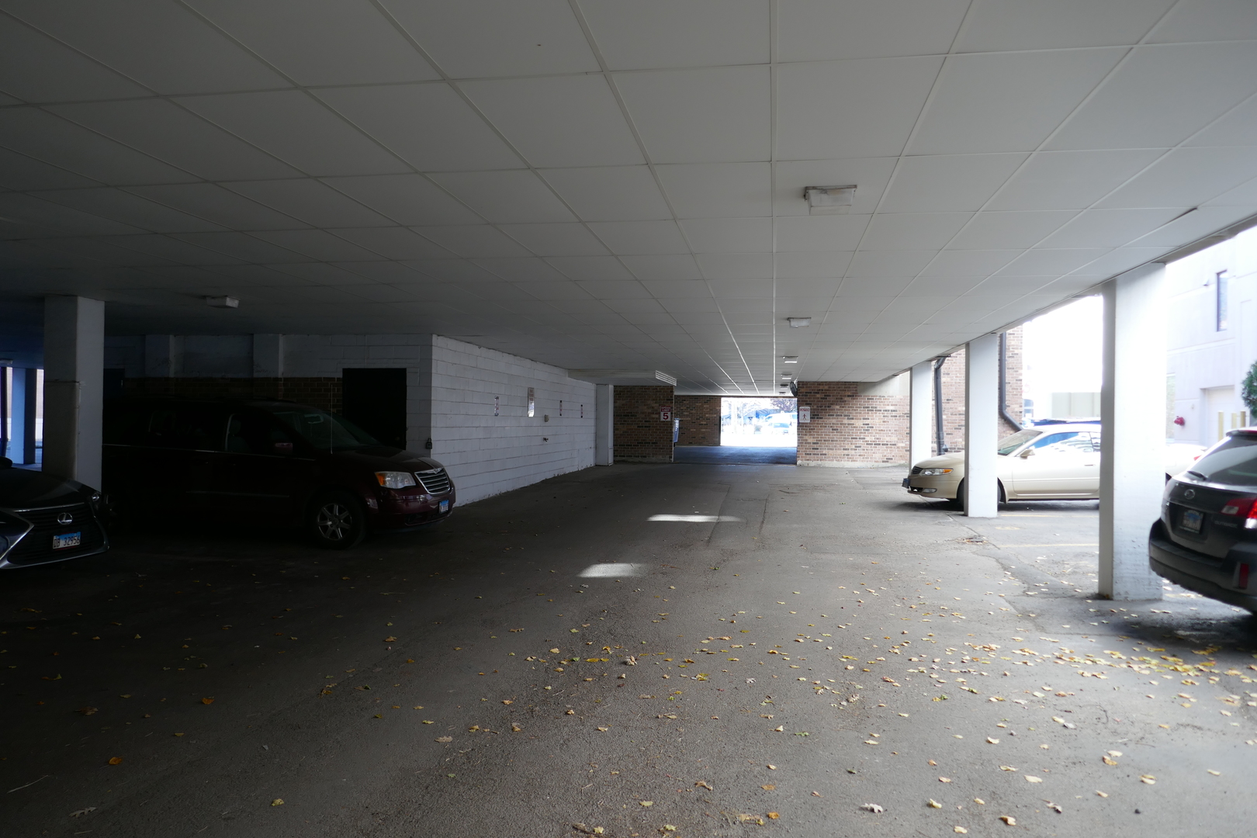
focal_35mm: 25
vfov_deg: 51.3
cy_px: 419
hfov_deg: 71.5
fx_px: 873
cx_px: 628
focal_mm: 9.1
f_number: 2.8
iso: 125
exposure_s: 1/60
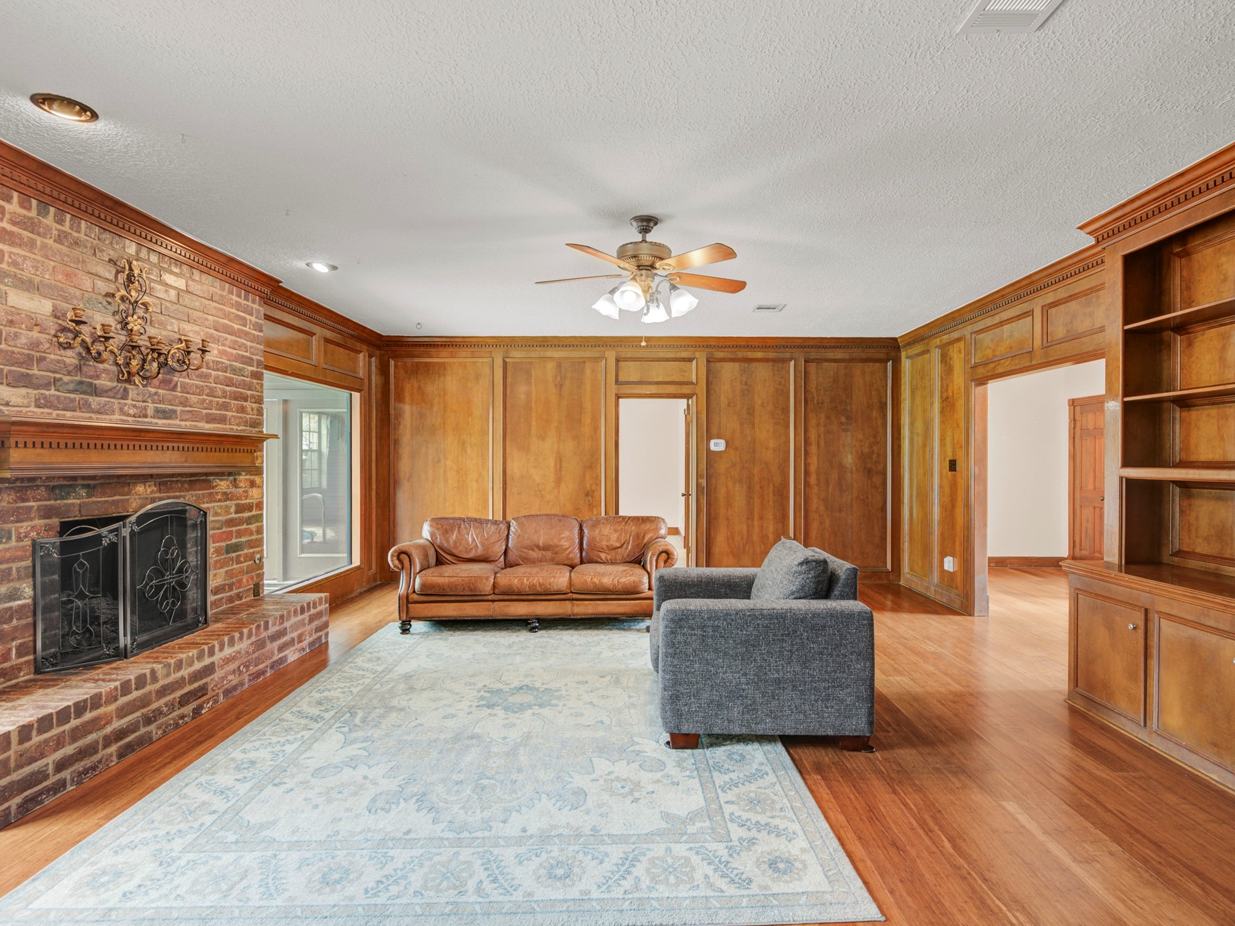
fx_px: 642
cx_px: 647
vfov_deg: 71.6
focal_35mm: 18
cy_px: 462
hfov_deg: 87.7
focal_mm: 16
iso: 200
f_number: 8
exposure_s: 1/1.67
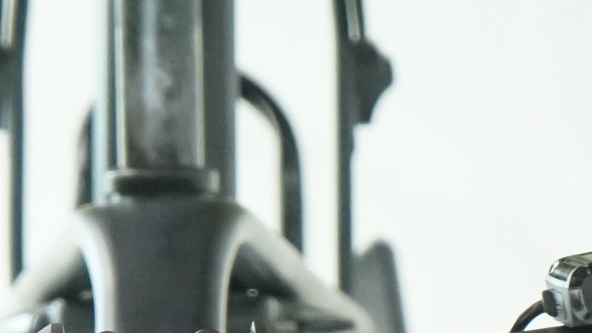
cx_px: 230
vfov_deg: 3.1
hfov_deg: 5.7
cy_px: 946
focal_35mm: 381
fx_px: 5981
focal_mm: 70
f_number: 5.6
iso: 2500
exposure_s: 1/200
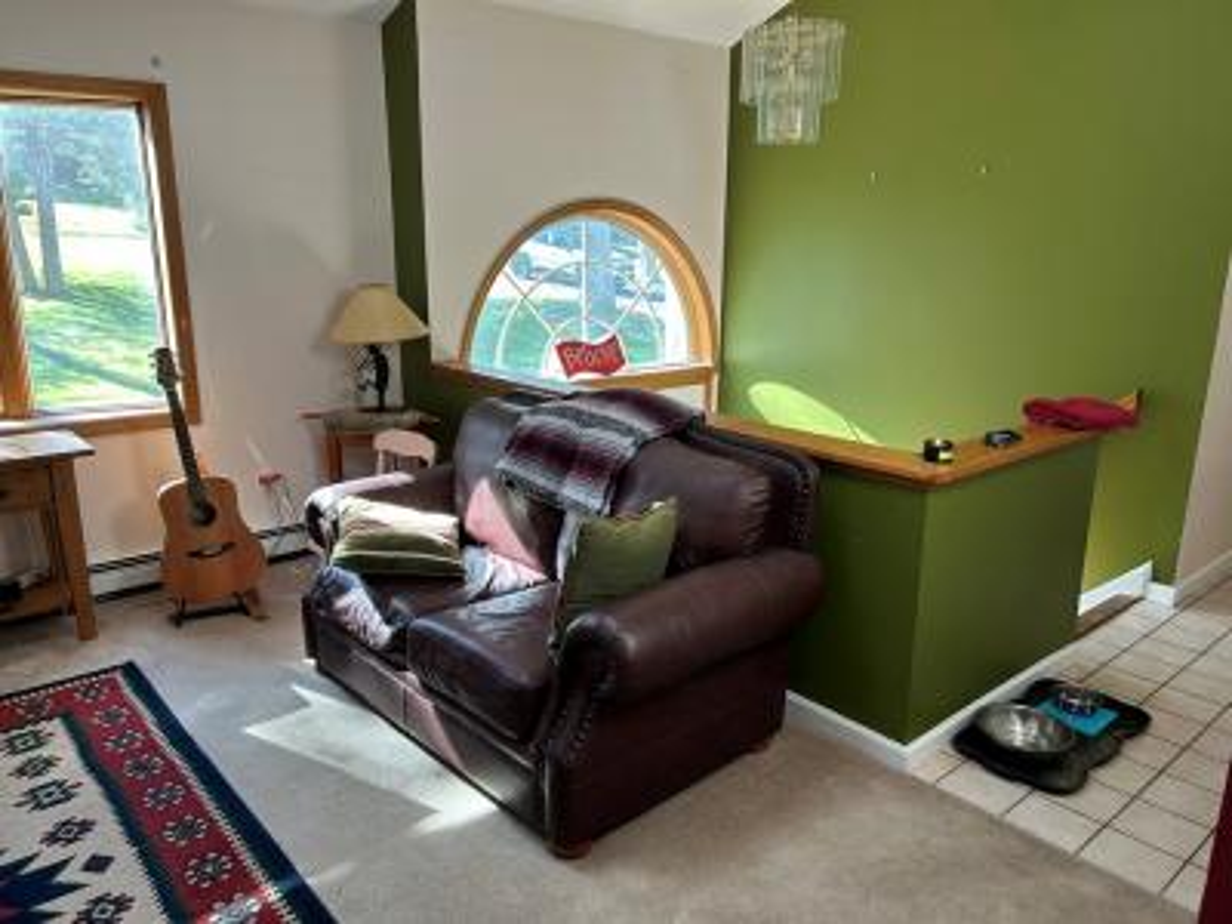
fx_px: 925
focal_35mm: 26
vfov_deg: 53.1
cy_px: 462
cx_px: 616
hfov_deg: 67.3
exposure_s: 1/120
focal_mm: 5.7
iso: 80
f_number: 1.5
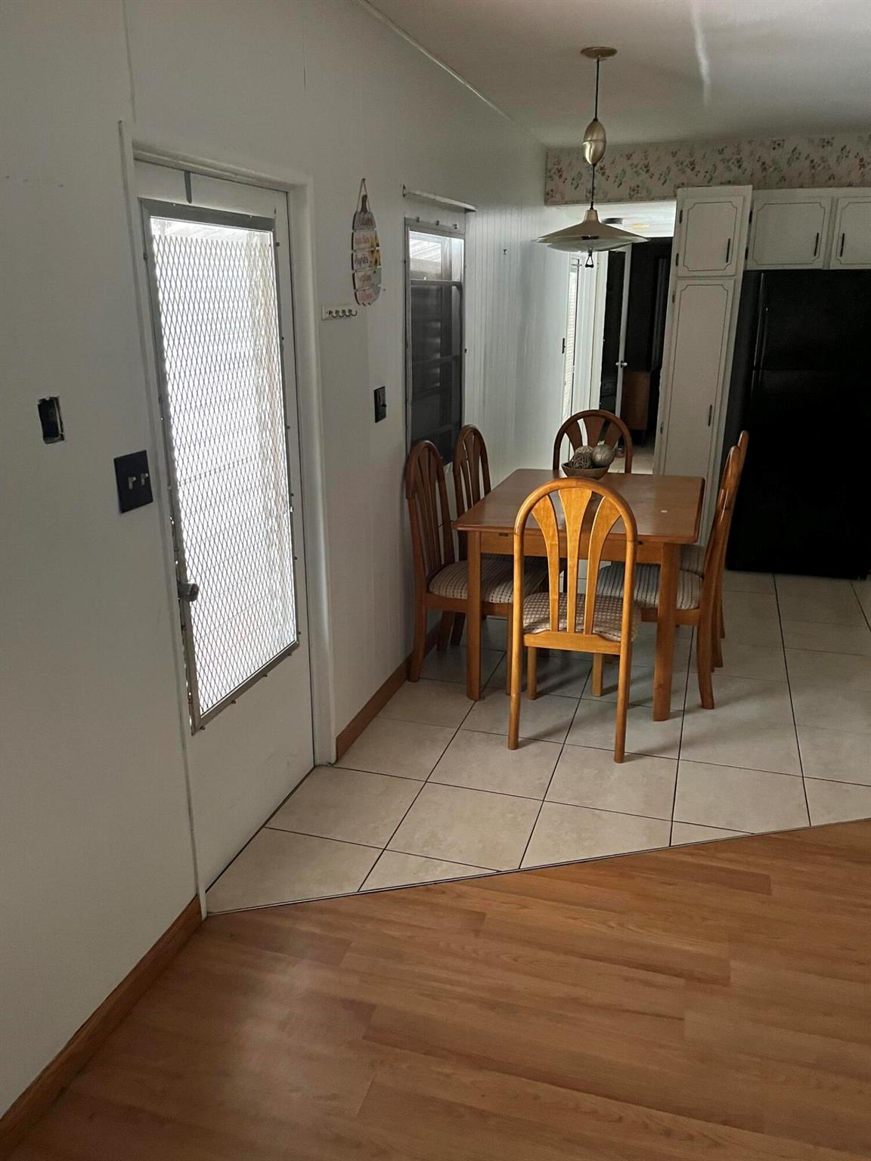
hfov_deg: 53.1
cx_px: 436
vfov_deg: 67.3
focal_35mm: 26
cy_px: 580
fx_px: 872
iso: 640
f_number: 1.6
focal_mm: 5.1
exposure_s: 1/37
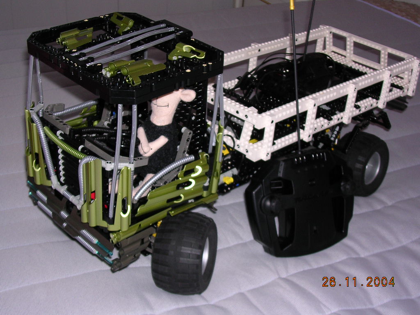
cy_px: 158
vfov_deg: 27.5
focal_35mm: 53
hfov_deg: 36.2
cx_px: 210
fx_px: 643
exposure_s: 1/60.1
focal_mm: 8
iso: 100
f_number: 3.2
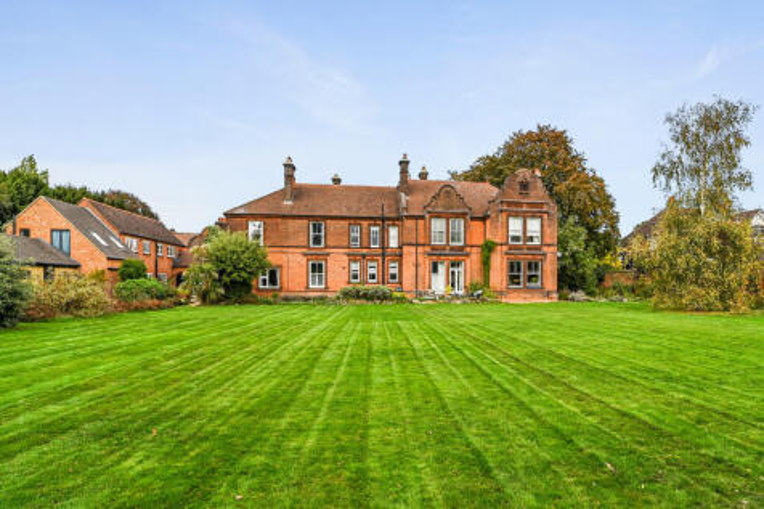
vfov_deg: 81.2
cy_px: 254
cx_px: 382
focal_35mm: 14
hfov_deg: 104.3
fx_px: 297
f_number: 8
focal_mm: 14
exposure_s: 1/640
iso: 400
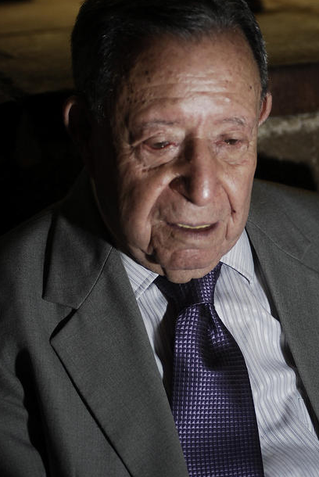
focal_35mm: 169
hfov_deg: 8.1
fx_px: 2241
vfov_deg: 12.1
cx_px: 193
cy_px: 226
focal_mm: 92
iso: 400
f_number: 2.8
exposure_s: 1/25
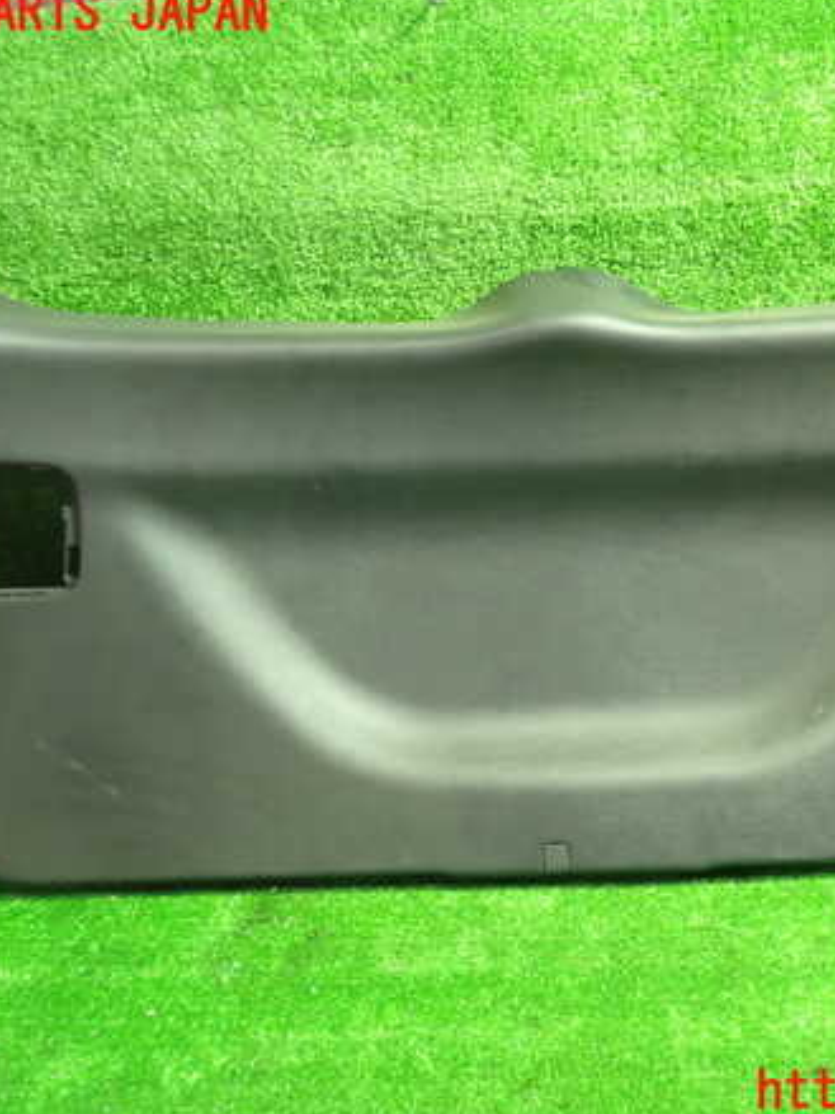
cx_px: 569
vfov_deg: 45.8
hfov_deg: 34.7
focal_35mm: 41
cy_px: 553
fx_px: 1319
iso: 800
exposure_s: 1/25
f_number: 2.3
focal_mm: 5.4
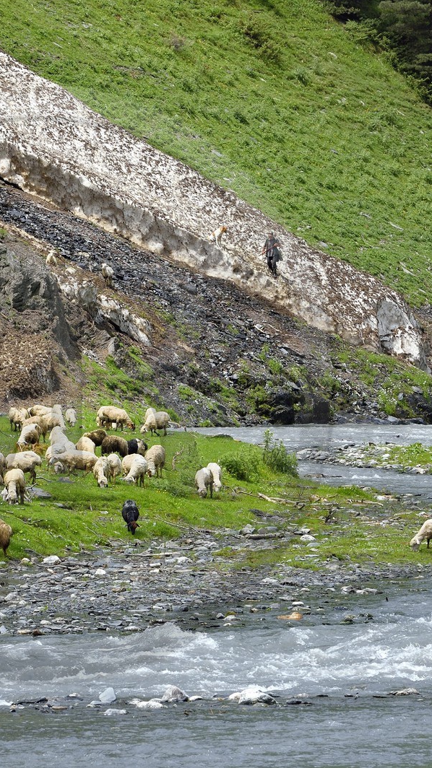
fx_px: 6419
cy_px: 384
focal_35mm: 315
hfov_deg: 3.9
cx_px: 33
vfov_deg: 6.9
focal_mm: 200
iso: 320
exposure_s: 1/250
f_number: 14
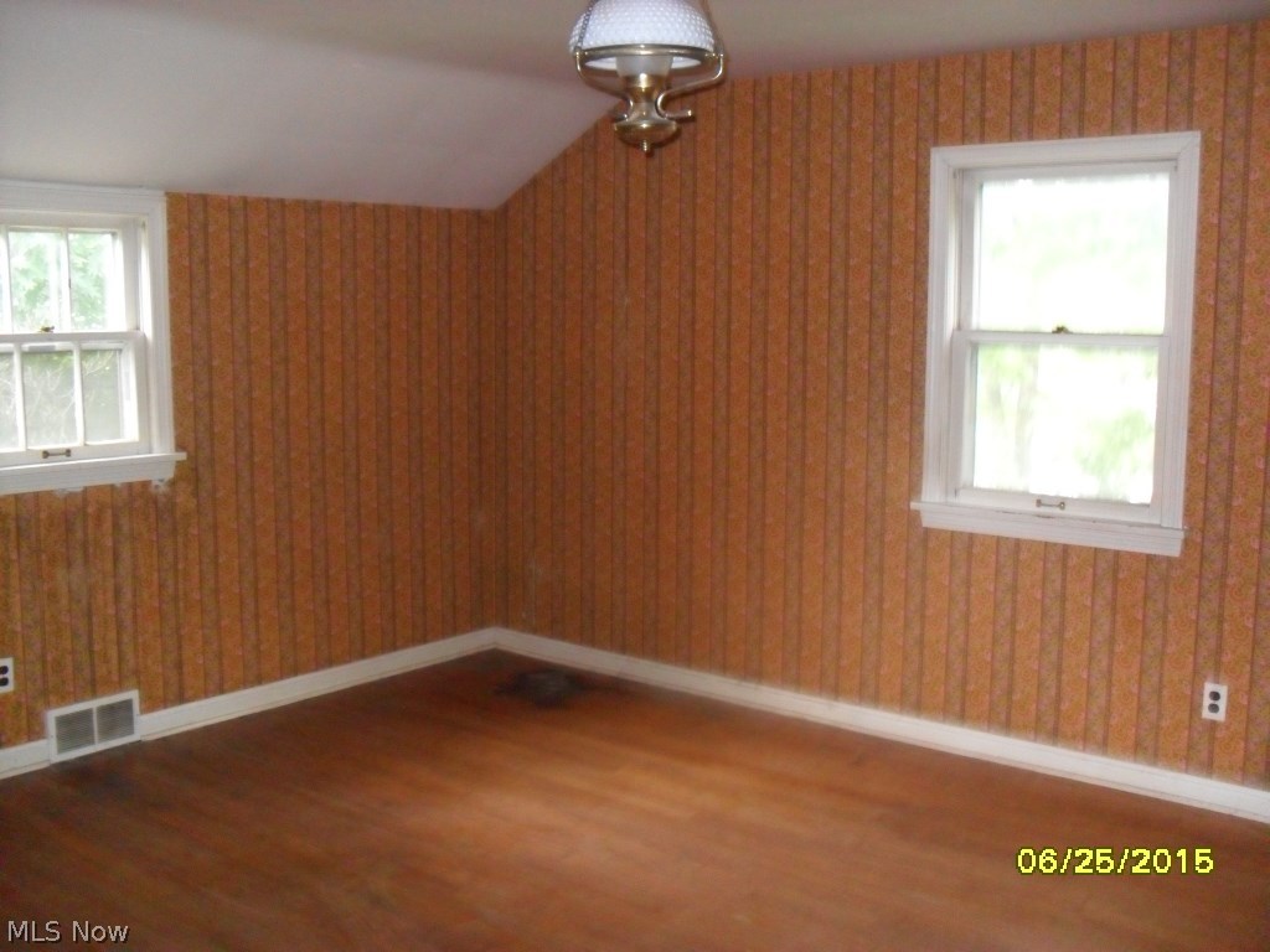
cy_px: 476
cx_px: 635
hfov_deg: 52.6
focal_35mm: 35
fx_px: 1284
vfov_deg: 40.7
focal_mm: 6.3
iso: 640
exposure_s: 1/45
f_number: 3
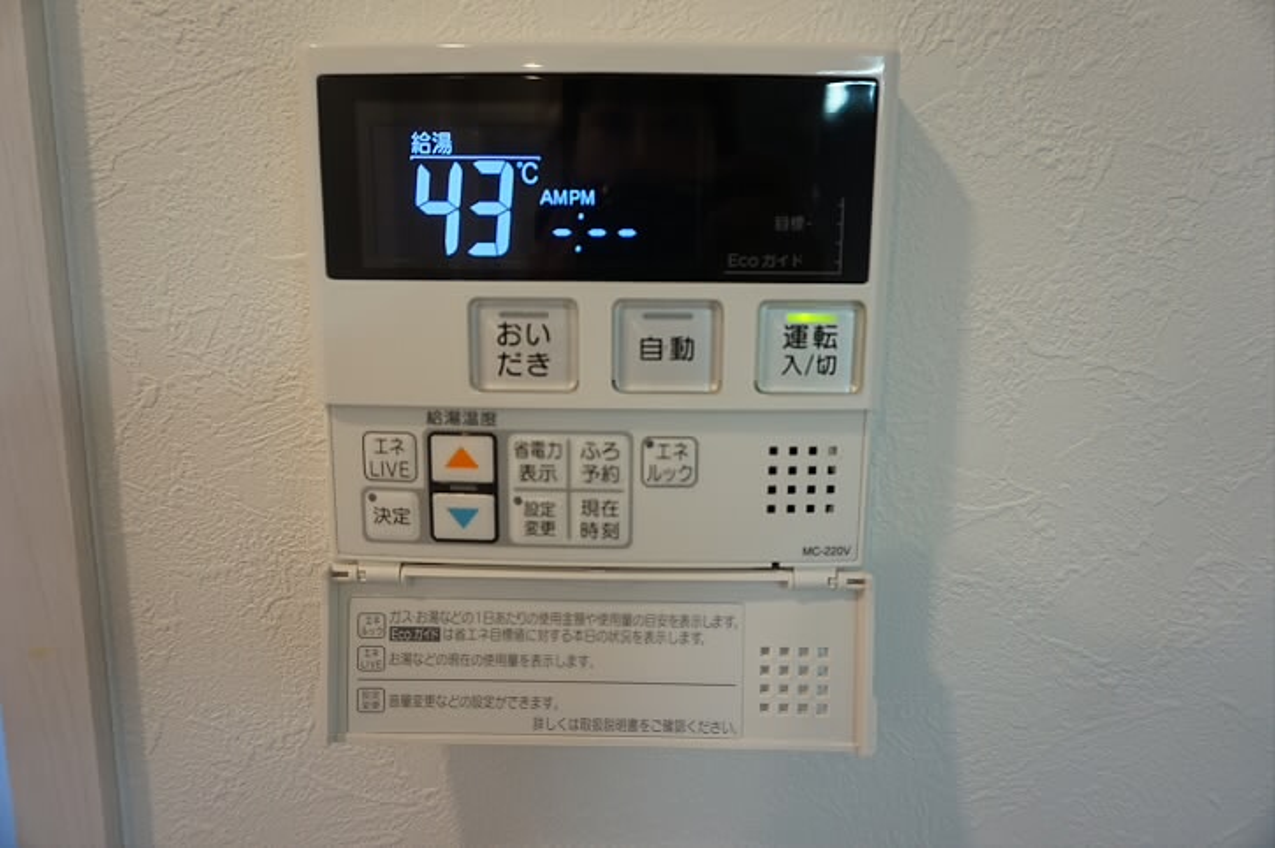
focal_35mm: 24
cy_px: 424
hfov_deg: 73.8
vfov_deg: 53.0
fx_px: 849
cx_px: 638
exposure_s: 1/60
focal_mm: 16
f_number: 4
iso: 400
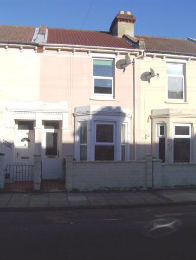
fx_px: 271
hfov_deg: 39.8
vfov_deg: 51.2
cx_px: 98
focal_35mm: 36
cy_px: 130
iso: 100
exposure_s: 1/1484
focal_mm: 5.54
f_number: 5.24
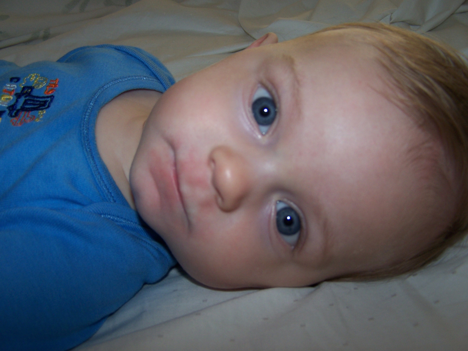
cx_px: 234
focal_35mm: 38
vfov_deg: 37.7
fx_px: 514
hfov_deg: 49.0
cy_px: 176
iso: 80
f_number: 2.8
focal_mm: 6.3
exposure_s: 1/60
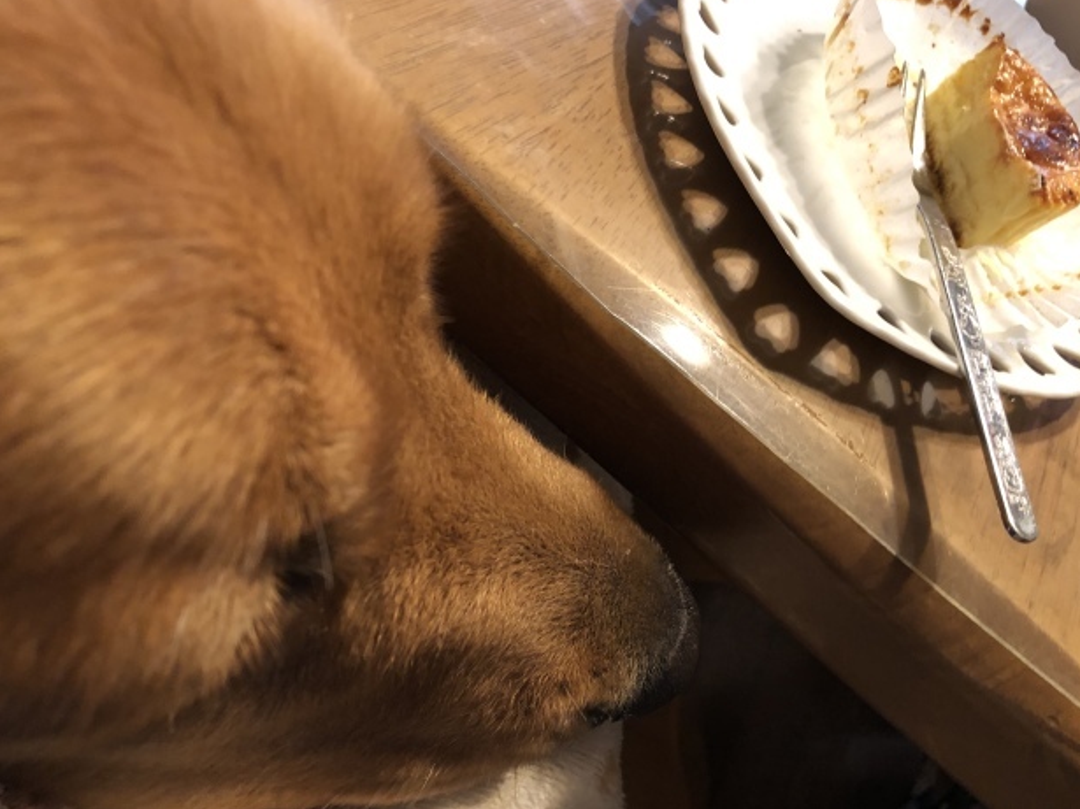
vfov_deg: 48.2
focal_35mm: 29
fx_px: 905
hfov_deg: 61.7
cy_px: 394
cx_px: 556
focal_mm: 3.99
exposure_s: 1/8
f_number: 1.8
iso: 100
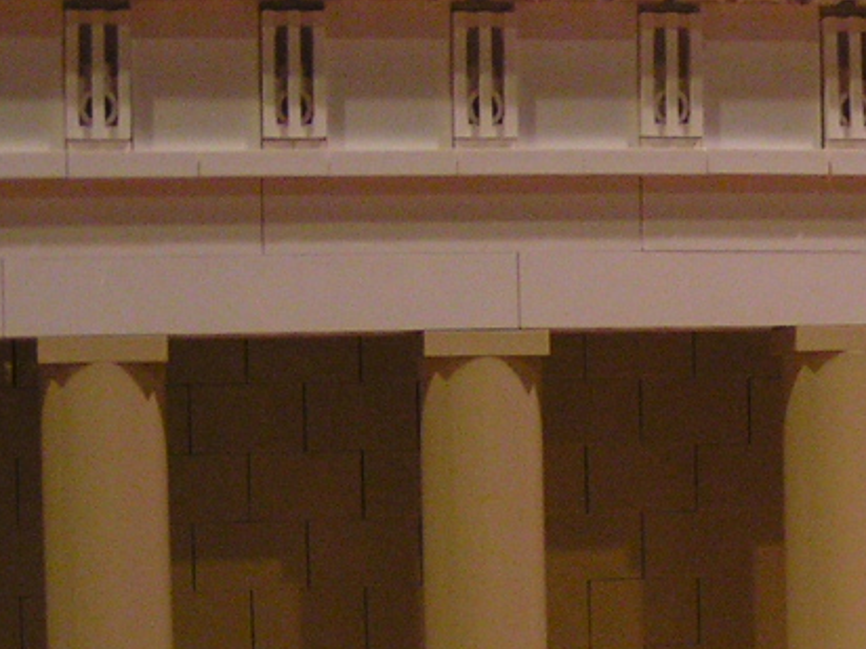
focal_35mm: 118
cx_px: 908
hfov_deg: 16.3
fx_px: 2952
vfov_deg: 12.5
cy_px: 542
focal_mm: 5.8
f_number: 2.8
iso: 200
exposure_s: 1/25
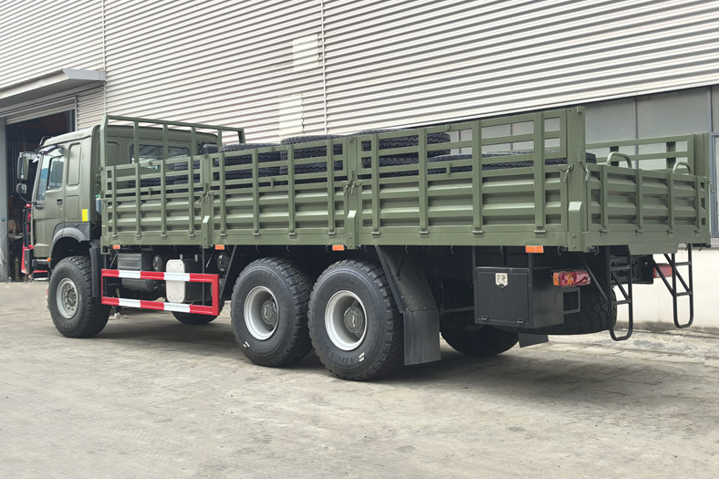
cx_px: 357
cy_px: 223
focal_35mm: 38
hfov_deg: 50.7
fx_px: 759
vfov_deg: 35.0
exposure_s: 1/314
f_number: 2
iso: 50
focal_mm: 6.98
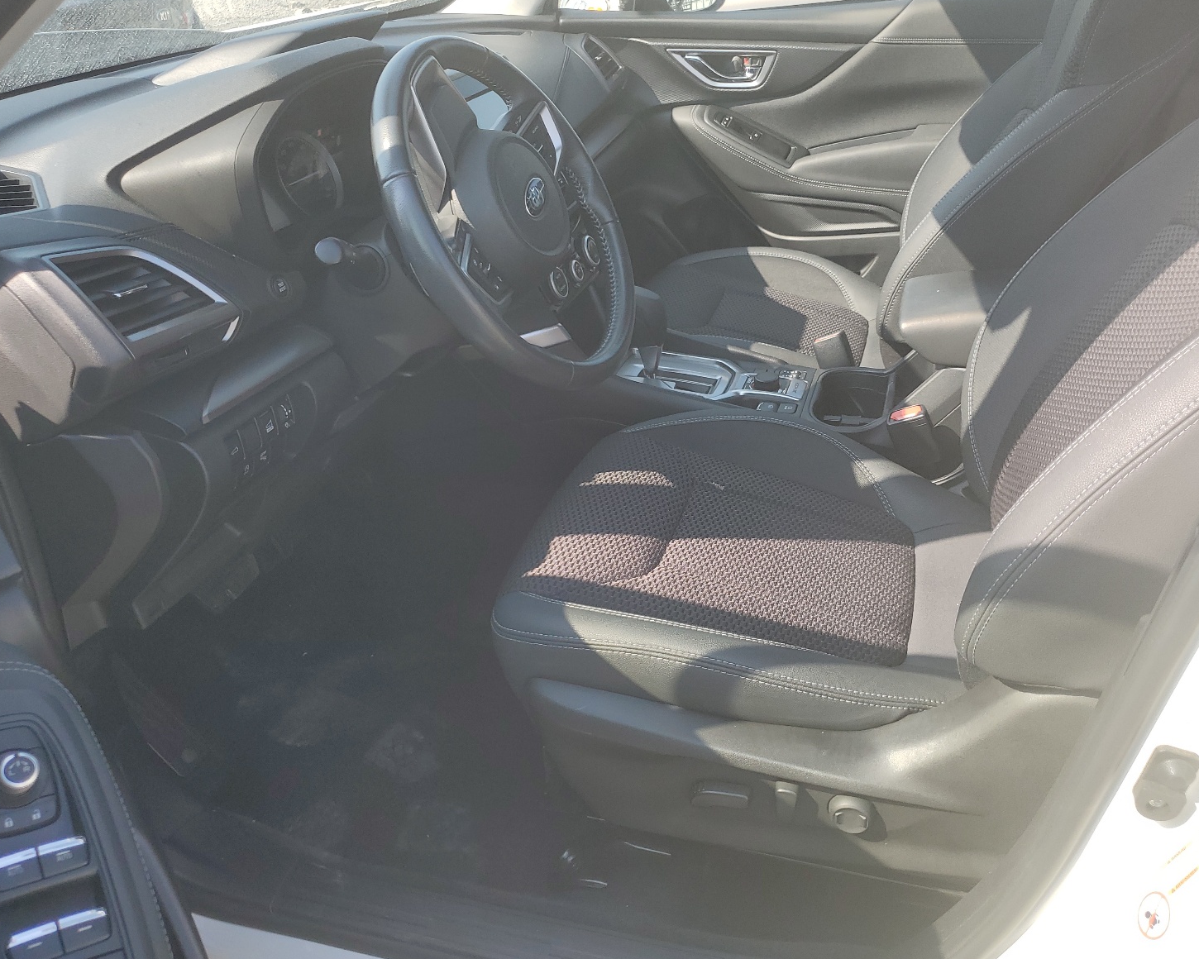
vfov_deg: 51.5
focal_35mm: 28
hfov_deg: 62.2
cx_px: 636
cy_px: 465
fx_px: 994
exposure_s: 1/667
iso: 50
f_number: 1.5
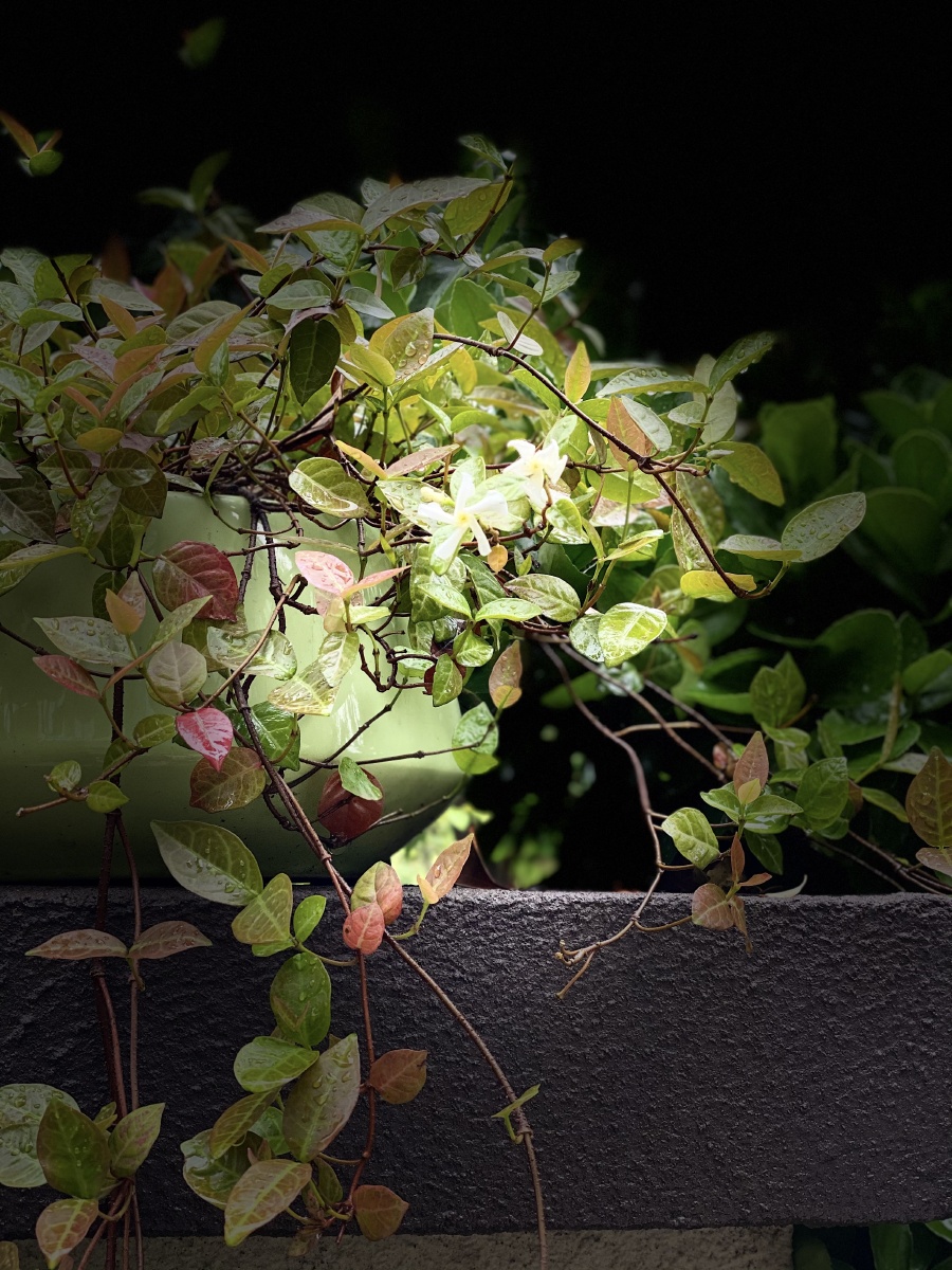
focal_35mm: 52
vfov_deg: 36.8
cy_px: 635
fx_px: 1907
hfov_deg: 28.0
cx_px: 476
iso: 80
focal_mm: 6
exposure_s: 1/122
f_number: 2
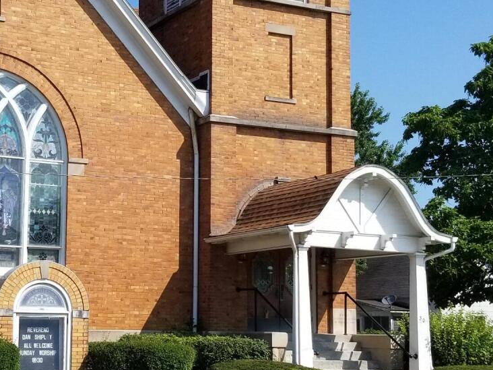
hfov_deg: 26.9
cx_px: 96
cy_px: 189
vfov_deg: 20.7
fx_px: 1011
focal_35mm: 71
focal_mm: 4.25
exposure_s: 1/2928
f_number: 1.7
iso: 50
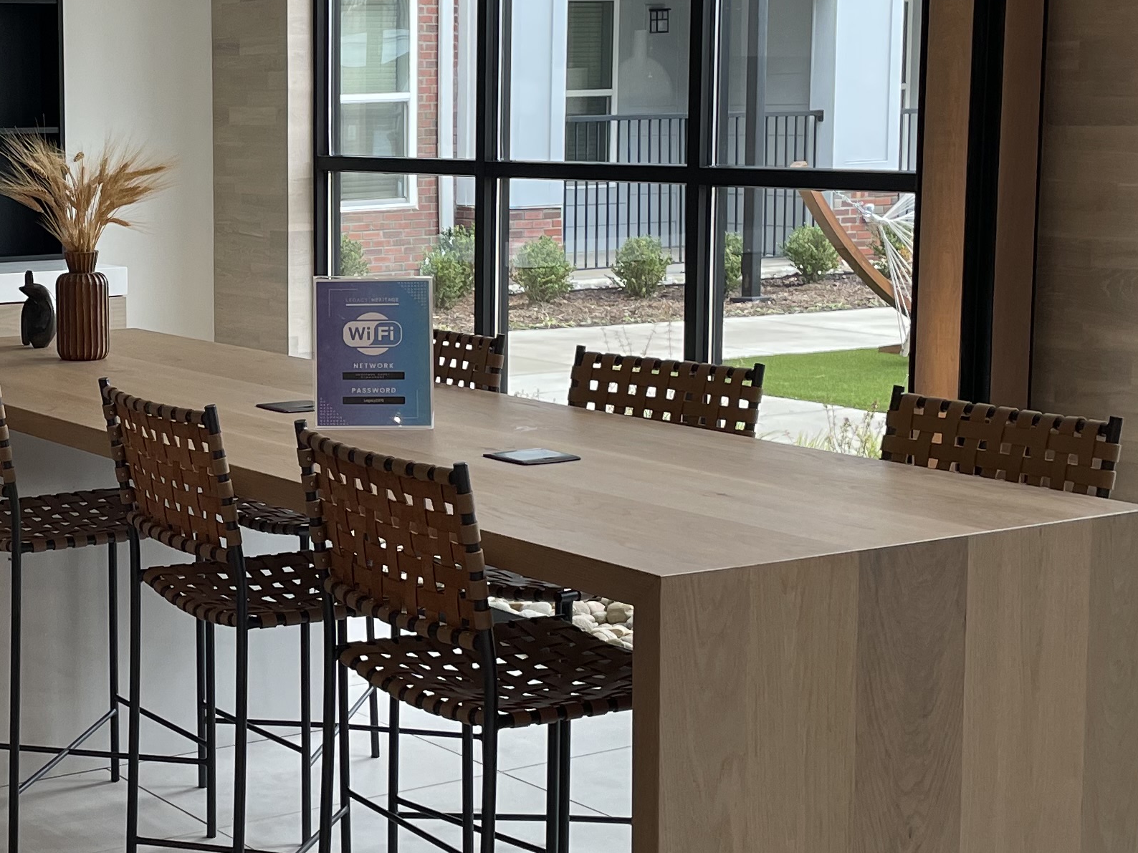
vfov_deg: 22.2
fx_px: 2170
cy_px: 385
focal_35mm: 66
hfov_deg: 28.1
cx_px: 80
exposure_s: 1/120
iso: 80
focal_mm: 4.2
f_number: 1.6
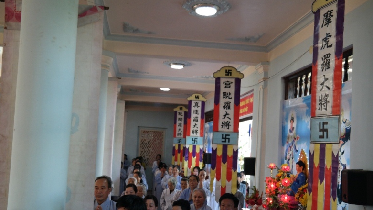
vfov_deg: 27.0
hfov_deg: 46.4
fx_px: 435
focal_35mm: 44
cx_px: 188
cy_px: 123
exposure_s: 1/50
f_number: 4
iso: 800
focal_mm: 27
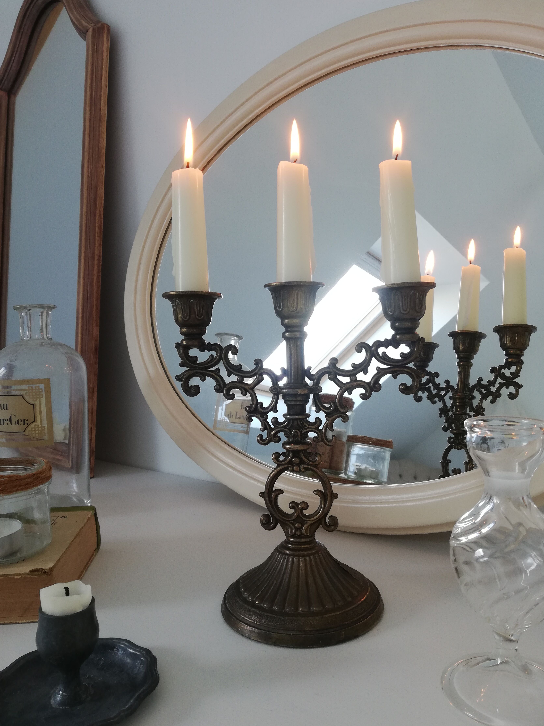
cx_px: 282
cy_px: 371
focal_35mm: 27
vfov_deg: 65.3
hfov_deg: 51.3
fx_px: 566
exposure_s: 1/50
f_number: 2.2
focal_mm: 3.81
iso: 64
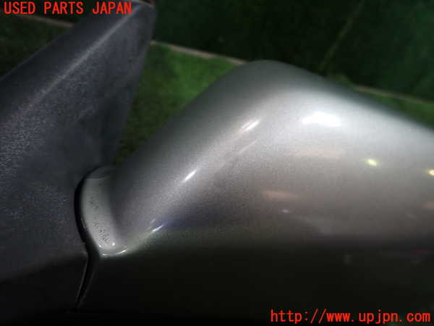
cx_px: 217
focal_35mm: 25
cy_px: 163
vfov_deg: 54.9
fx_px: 313
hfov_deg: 69.4
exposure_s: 1/60
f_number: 2
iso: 160
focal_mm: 4.5
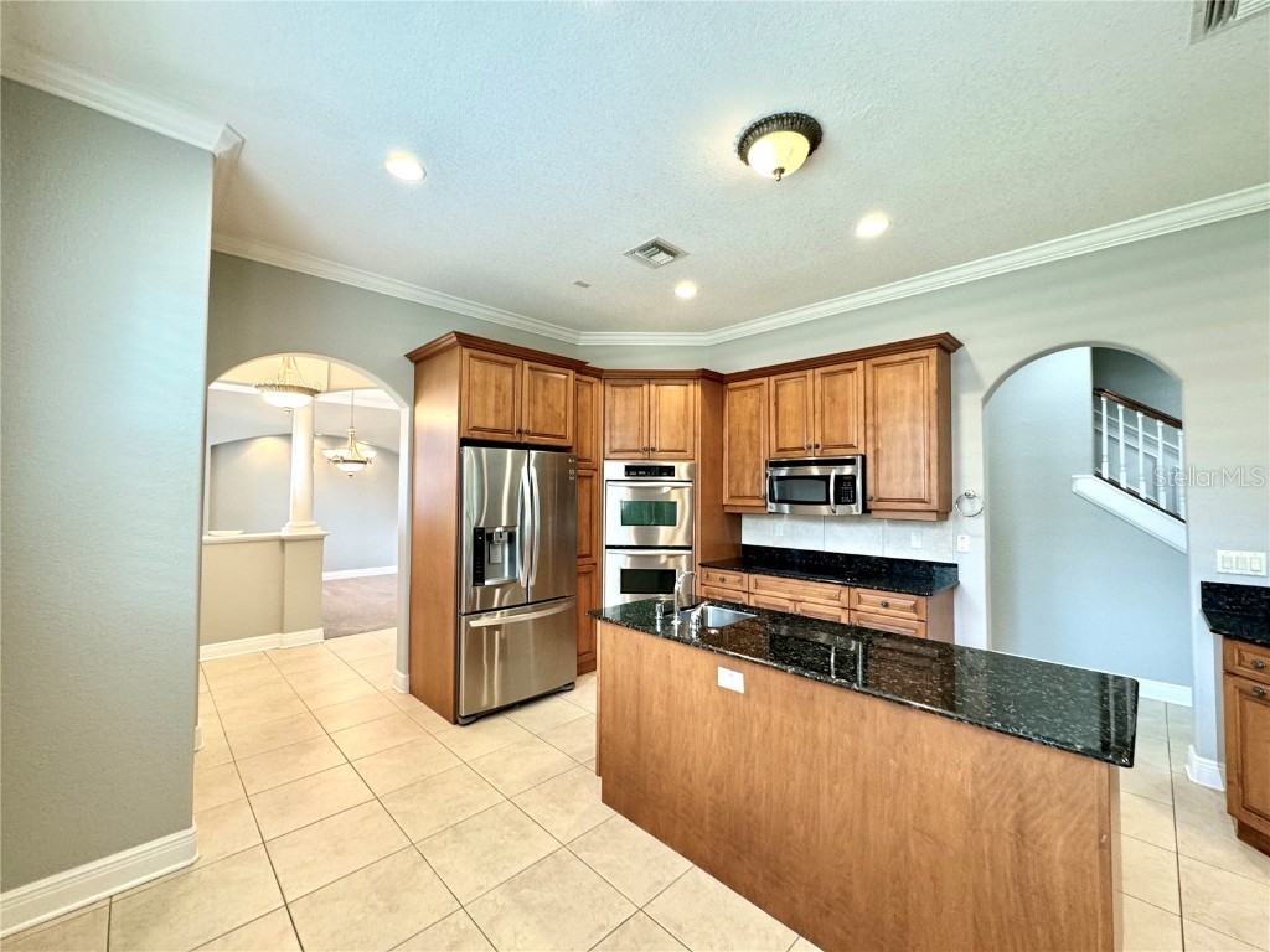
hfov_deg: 102.1
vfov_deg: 85.7
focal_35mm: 14
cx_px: 635
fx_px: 514
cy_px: 476
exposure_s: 1/60
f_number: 2.2
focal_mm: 2.22
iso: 200
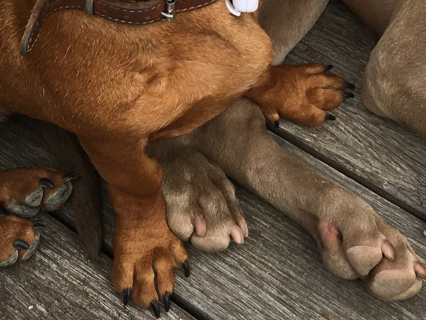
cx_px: 358
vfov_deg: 16.1
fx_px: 1046
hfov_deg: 22.6
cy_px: -141
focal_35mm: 85
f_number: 2.2
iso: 25
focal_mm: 4.15
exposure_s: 1/519
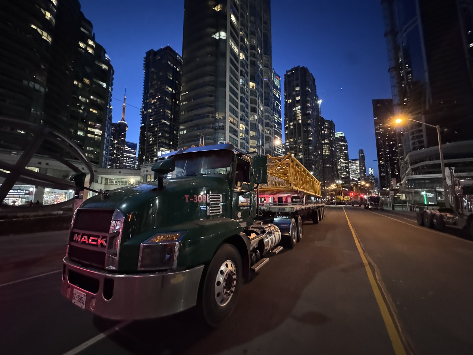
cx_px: 236
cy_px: 178
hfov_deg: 102.1
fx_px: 191
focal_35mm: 14
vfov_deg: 85.7
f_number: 2.2
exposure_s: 1/30
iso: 2500
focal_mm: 2.22
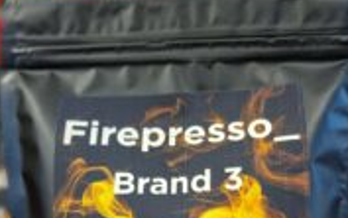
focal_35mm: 55
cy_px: 247
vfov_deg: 22.1
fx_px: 522
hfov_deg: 36.8
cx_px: 189
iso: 250
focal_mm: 6.4
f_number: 1.8
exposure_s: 1/49
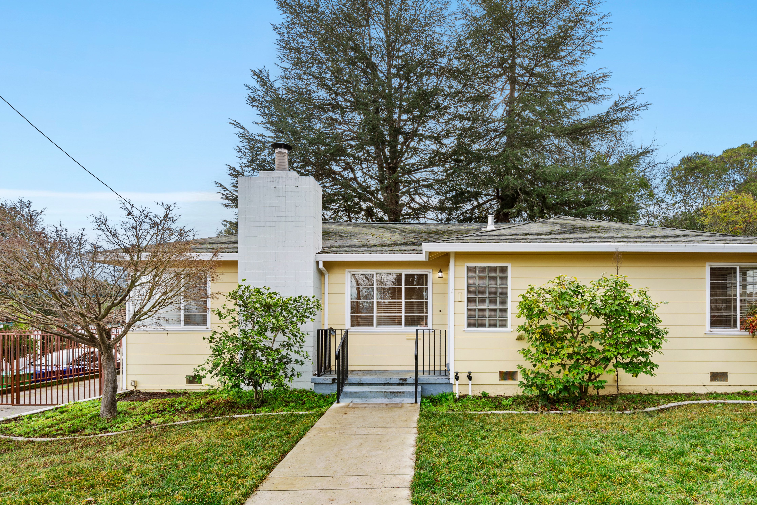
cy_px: 303
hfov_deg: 86.4
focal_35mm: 19
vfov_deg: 64.0
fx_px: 399
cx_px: 432
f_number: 9
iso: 100
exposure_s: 1/50
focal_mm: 14
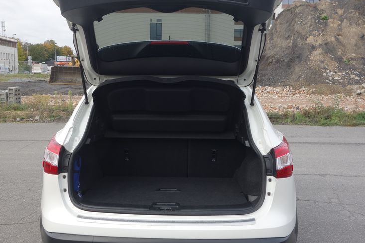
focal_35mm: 39
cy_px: 128
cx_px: 167
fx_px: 395
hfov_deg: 49.5
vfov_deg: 34.2
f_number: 5.6
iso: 125
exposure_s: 1/160
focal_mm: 10.4
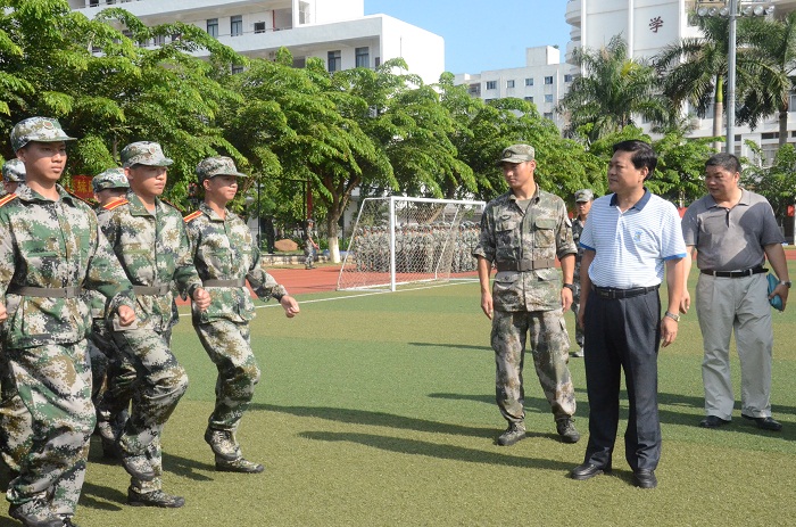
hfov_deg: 43.7
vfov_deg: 29.7
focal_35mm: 45
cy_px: 264
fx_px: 993
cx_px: 398
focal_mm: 30
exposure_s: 1/1250
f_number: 18
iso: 3200
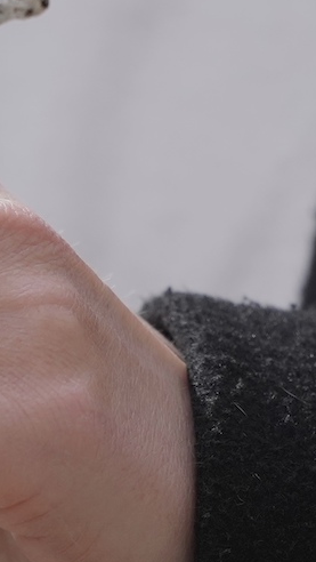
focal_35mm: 511
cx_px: -363
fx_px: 7607
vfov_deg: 4.2
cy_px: 220
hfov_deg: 2.4
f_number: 2.8
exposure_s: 1/2000
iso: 320
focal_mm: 200
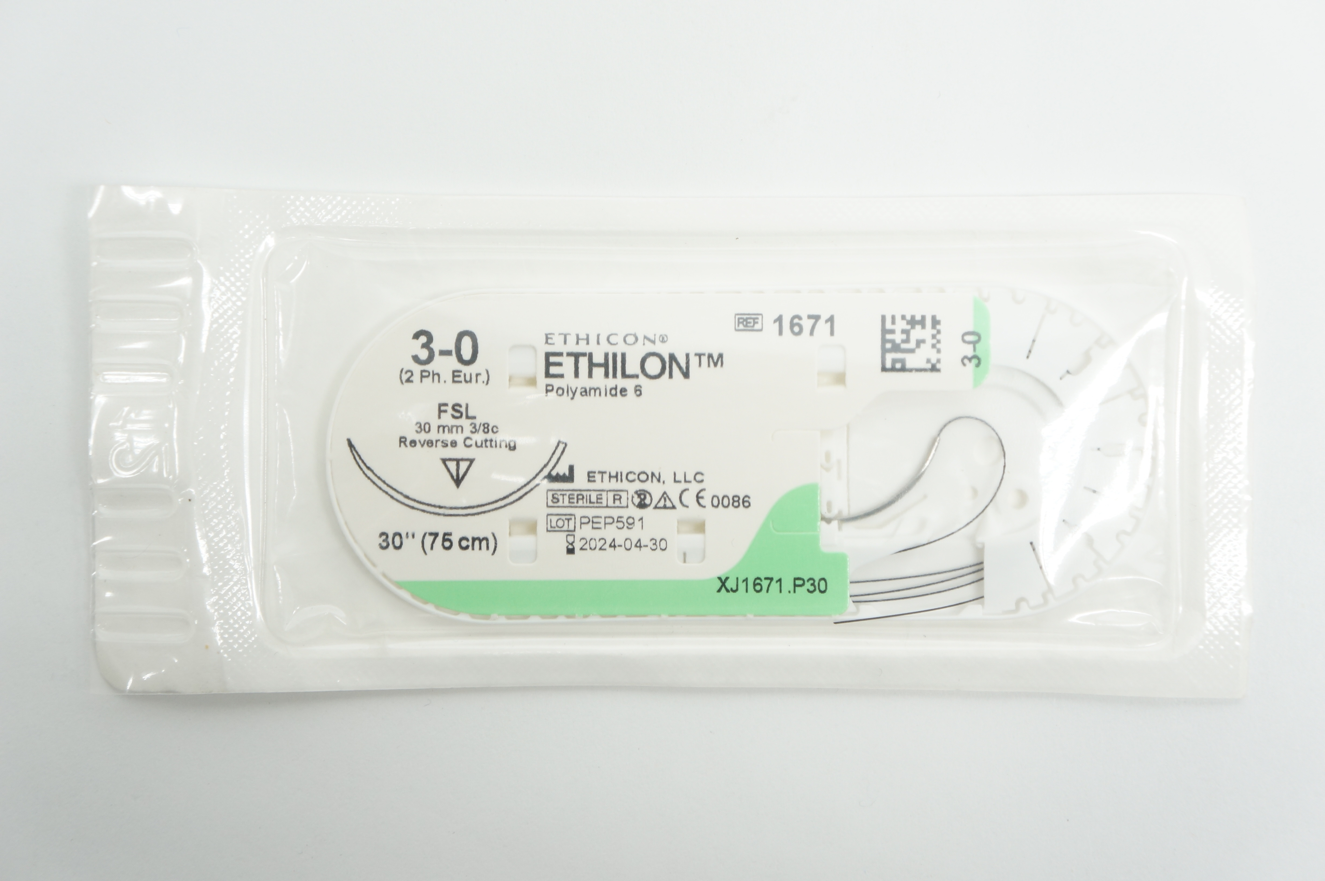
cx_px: 662
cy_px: 440
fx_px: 2096
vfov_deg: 23.7
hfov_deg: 35.1
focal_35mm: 57
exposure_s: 1/60
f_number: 4.5
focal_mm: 38
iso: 400
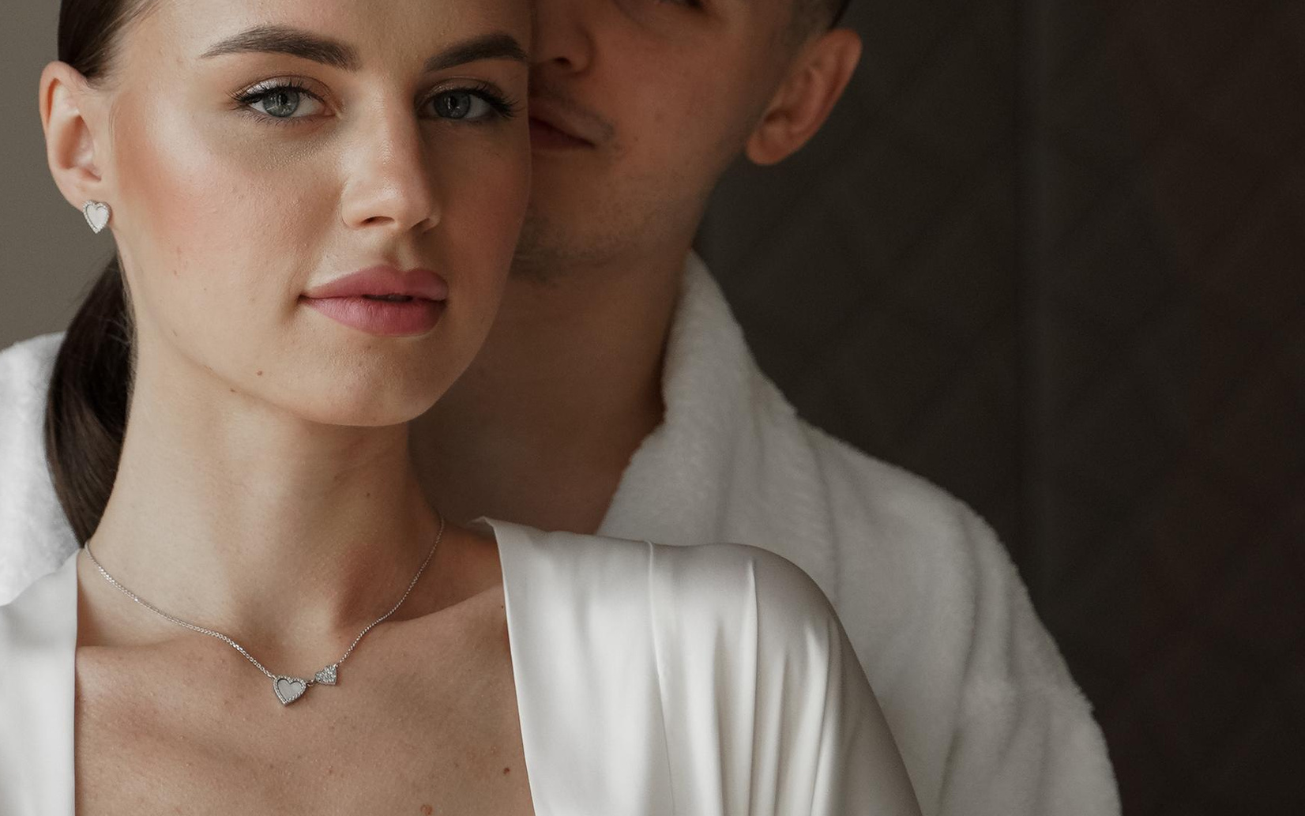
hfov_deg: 15.4
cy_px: 449
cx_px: 363
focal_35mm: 135
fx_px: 4802
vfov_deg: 9.7
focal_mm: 57
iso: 640
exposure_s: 1/1000
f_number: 2.8
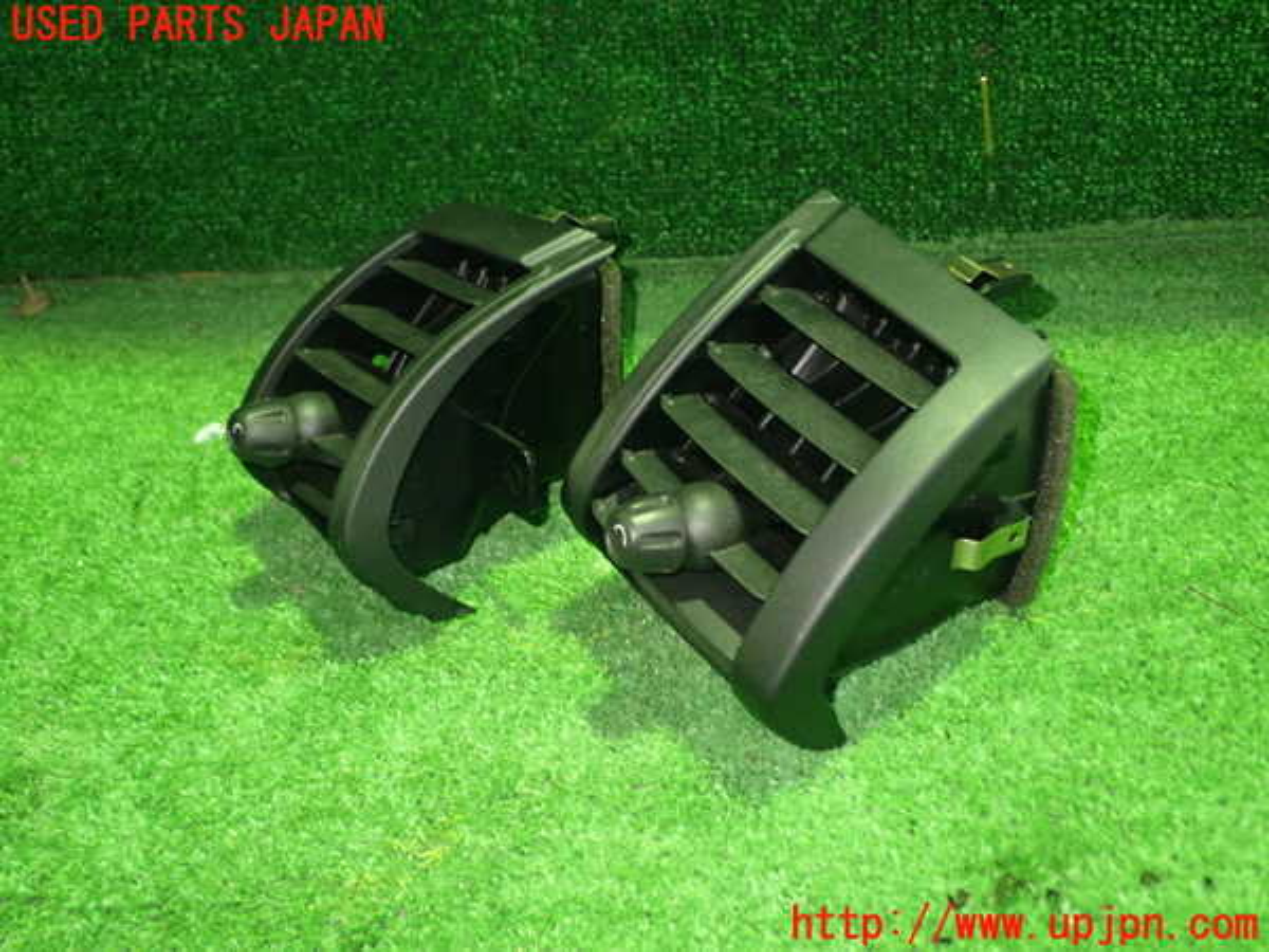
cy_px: 476
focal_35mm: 36
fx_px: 1320
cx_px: 634
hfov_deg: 51.4
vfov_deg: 39.7
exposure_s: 1/15
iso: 800
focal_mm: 6.37
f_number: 2.5
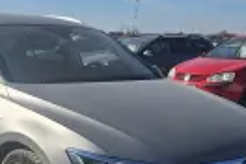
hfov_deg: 30.3
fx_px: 444
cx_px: 54
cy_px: 153
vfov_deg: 20.4
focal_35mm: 65
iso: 10
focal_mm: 6.3
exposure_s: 1/1245
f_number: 1.7
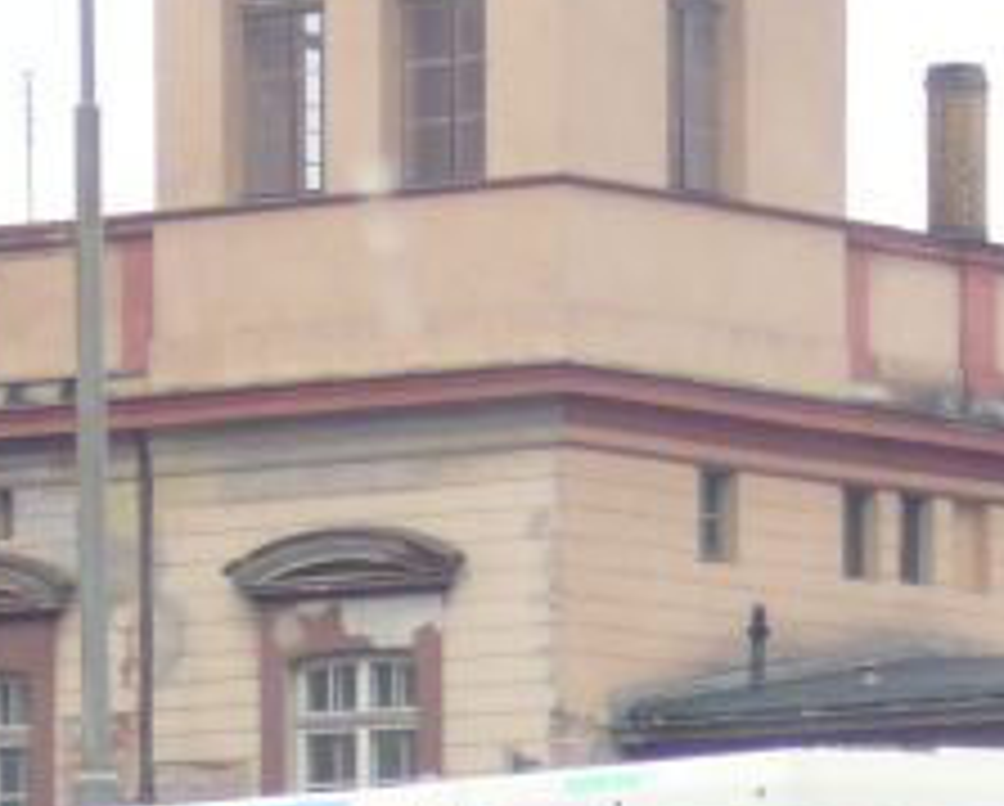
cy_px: 1313
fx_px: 10414
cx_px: 882
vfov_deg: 4.4
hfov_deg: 5.5
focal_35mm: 350
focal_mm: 14.8
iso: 100
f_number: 4.7
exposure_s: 1/100
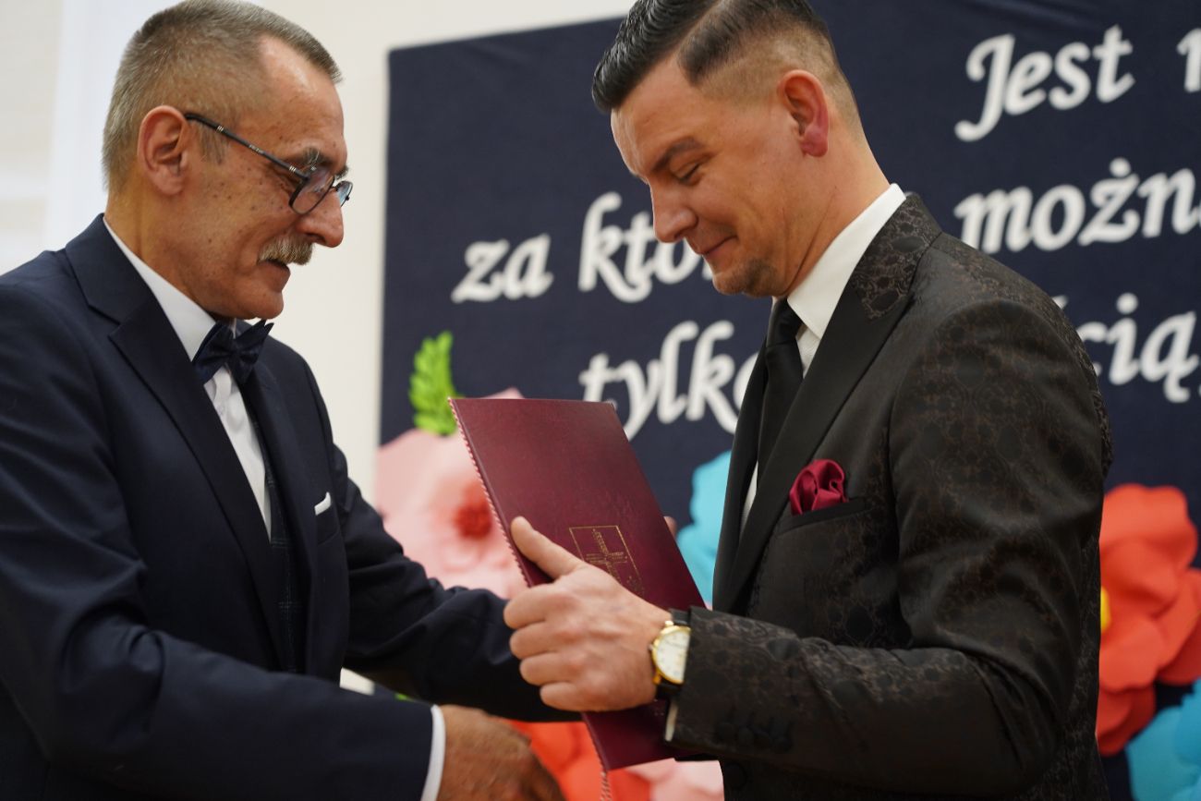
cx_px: 600
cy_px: 400
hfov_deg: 24.8
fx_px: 2736
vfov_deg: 16.7
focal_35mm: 82
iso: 1600
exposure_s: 1/125
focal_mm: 82
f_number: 4
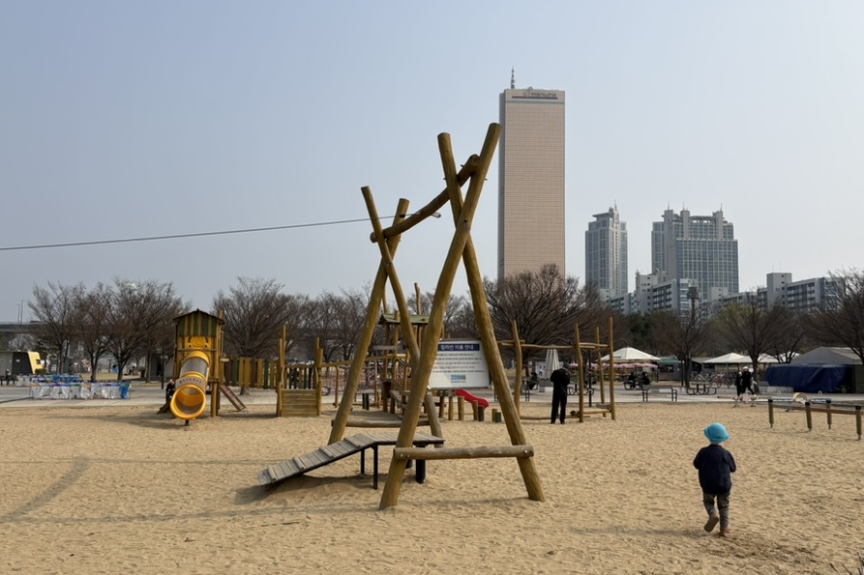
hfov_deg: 60.2
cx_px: 401
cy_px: 301
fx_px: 744
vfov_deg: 42.3
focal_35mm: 31
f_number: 1.6
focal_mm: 5.96
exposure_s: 1/6329
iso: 50
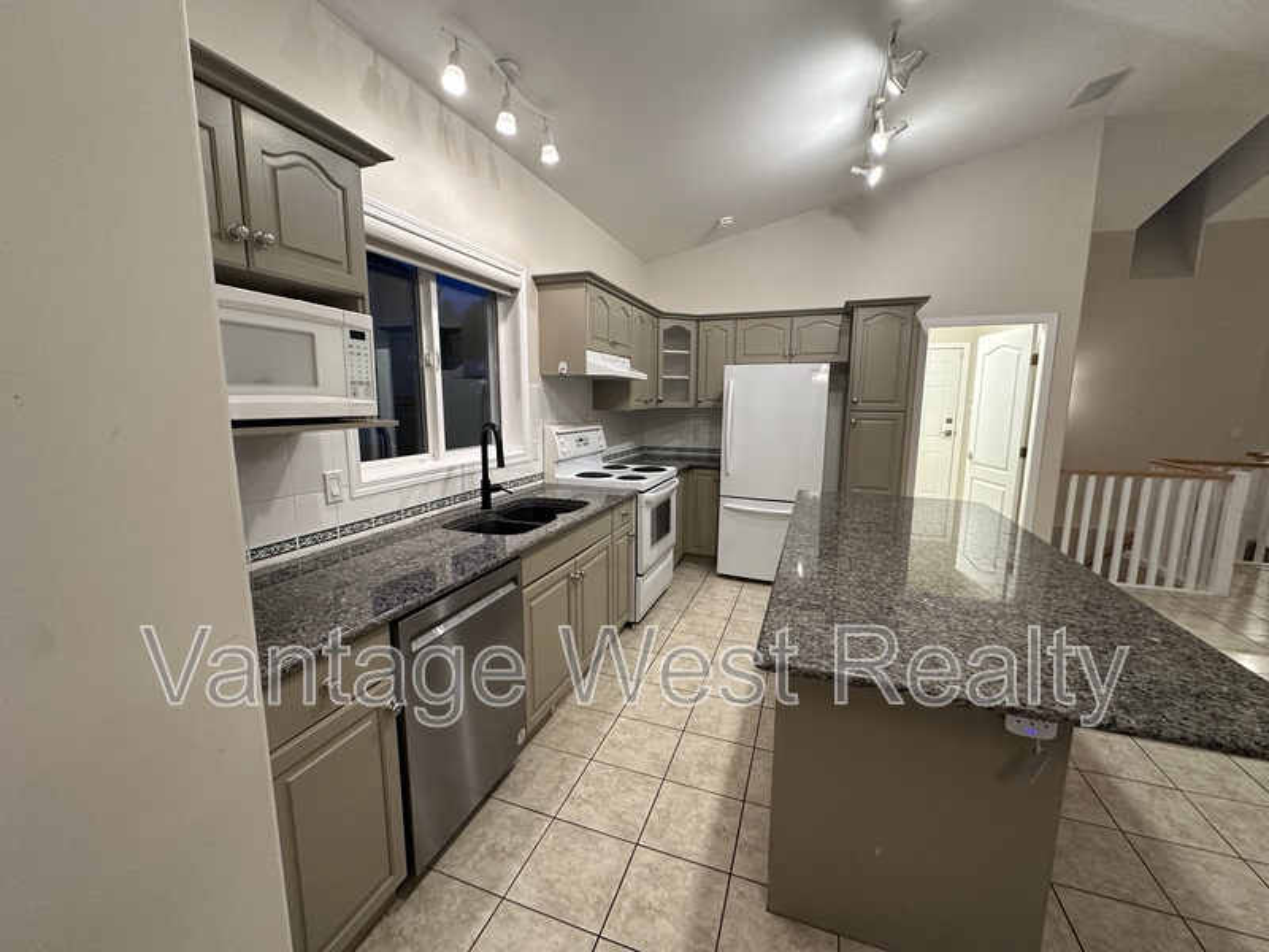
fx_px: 513
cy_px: 476
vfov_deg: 85.7
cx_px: 634
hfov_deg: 102.1
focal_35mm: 14
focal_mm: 2.22
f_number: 2.2
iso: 250
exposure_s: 1/60
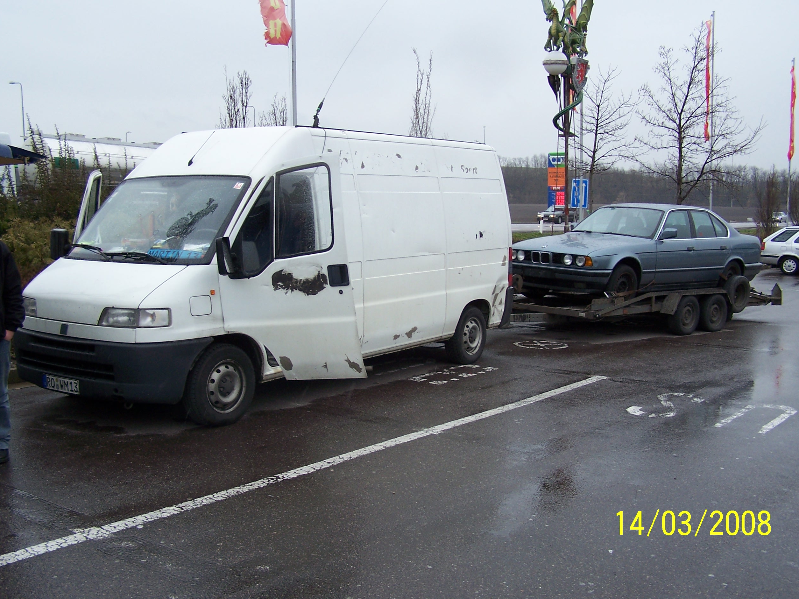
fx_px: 900
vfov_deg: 36.8
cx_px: 407
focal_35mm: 39
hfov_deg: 47.9
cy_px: 297
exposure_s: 1/350
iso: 80
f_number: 2.8
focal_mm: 6.3
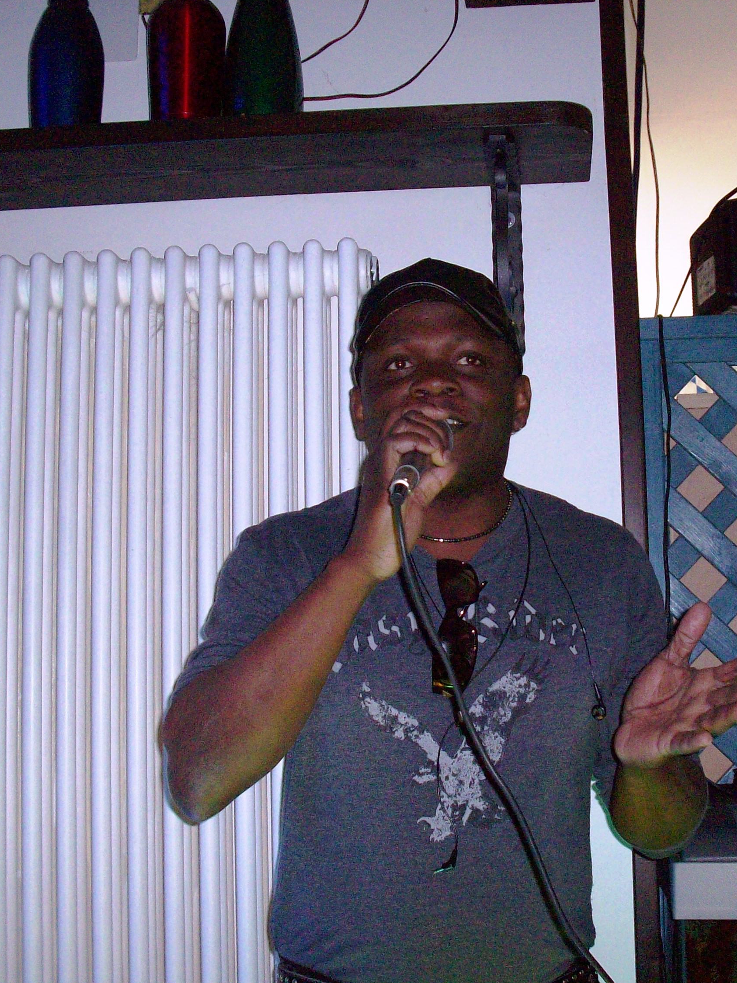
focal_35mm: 50
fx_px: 1419
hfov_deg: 29.0
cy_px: 493
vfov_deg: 38.2
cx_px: 444
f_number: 2.8
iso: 200
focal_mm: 6.2
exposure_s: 1/64
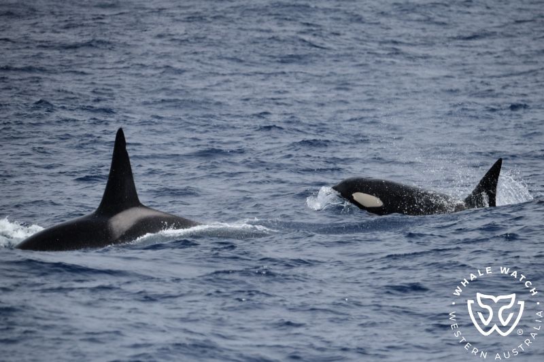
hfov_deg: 5.4
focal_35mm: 380
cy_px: 181
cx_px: 272
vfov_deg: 3.6
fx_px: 5741
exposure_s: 1/8000
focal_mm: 380
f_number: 6
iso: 720
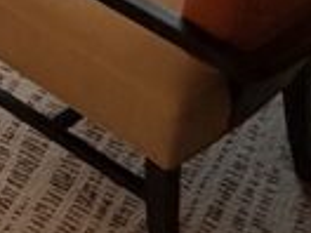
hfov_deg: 15.5
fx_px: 979
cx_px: -252
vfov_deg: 11.8
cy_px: -273
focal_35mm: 109
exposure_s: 1/120
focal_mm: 2.22
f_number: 2.2
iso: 200
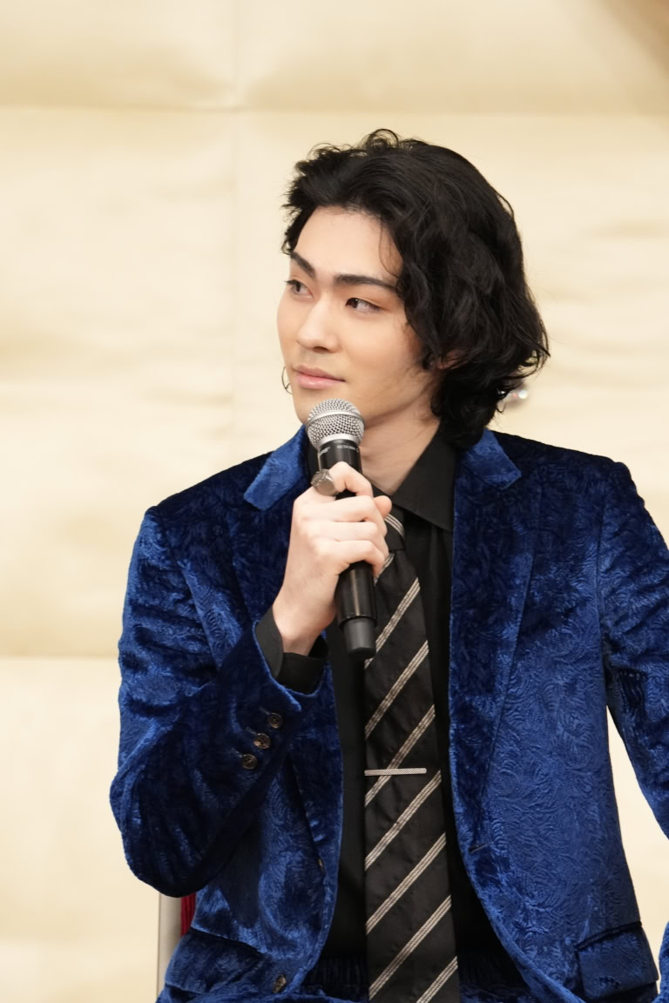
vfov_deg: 6.9
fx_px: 8362
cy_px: 502
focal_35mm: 300
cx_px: 334
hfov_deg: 4.6
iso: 4000
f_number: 4.5
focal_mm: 200
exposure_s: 1/320
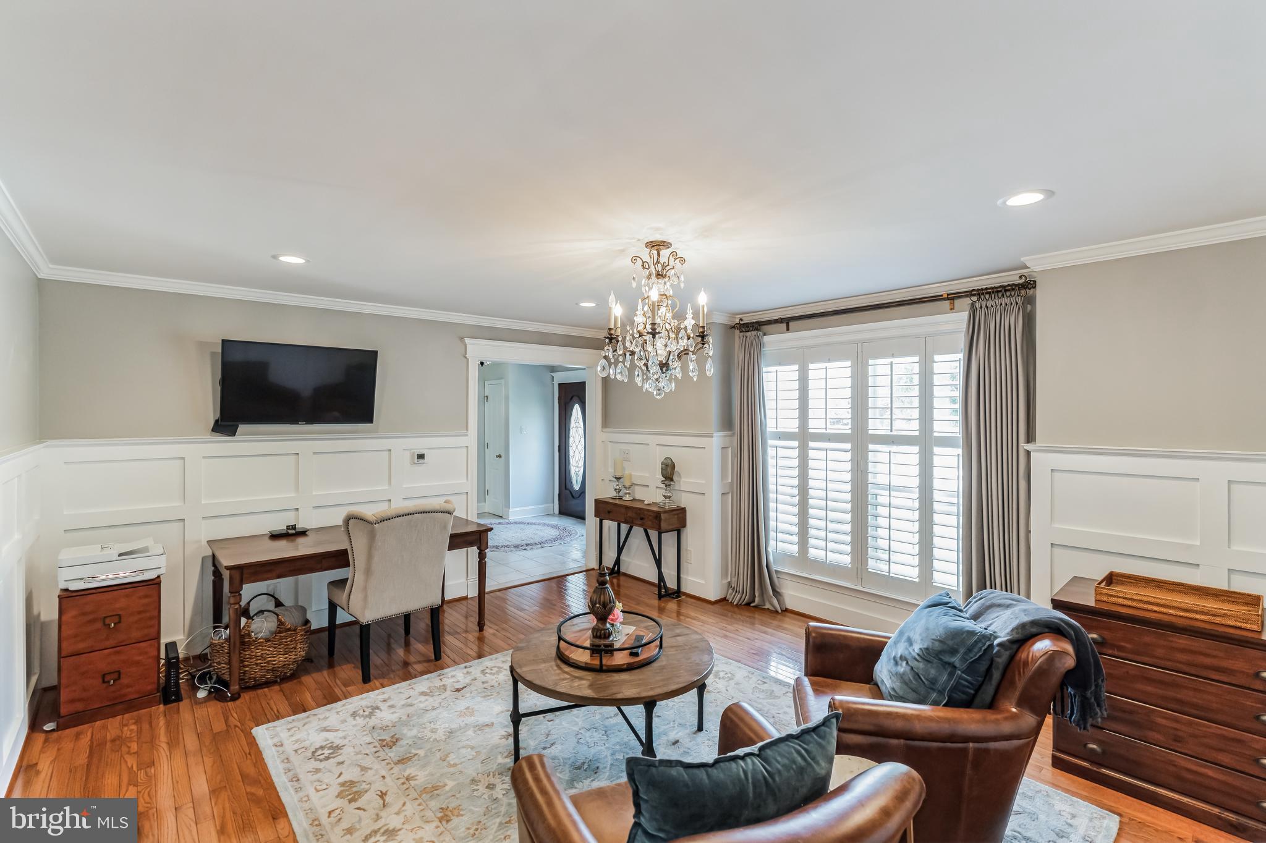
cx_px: 633
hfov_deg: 96.8
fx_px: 562
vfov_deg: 73.7
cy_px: 422
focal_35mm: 16
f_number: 5.6
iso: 800
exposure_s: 1/40
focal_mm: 16
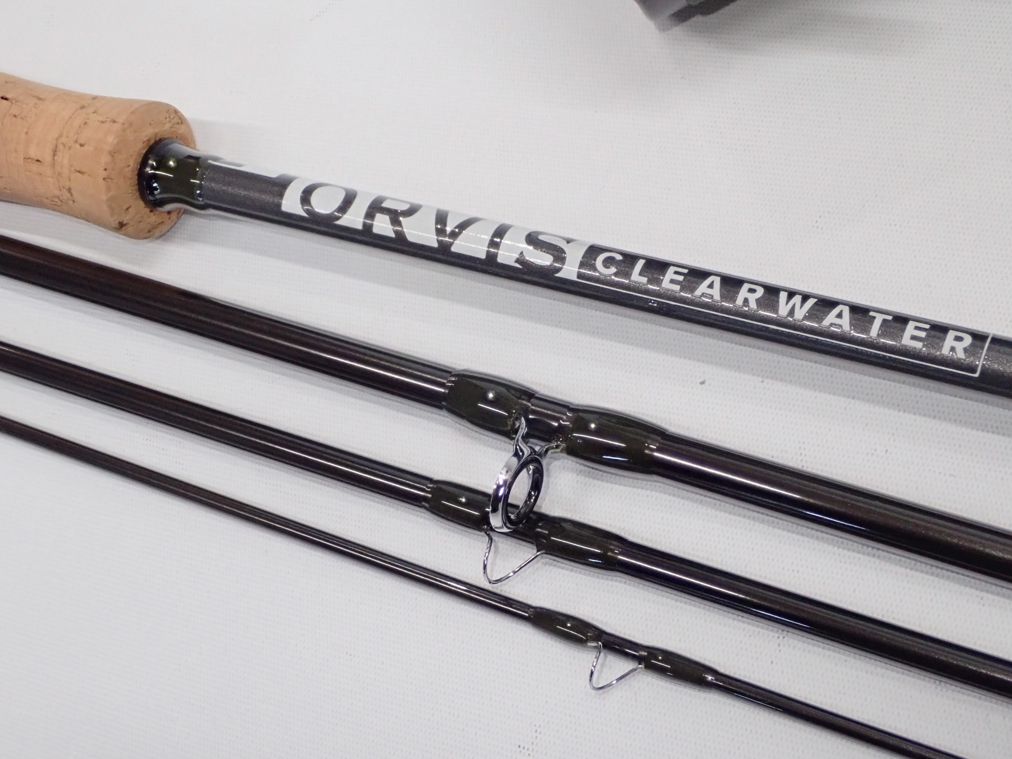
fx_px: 1345
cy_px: 380
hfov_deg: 41.2
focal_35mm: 46
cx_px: 506
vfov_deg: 31.5
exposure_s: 1/50
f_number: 4.5
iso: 800
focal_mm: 8.41
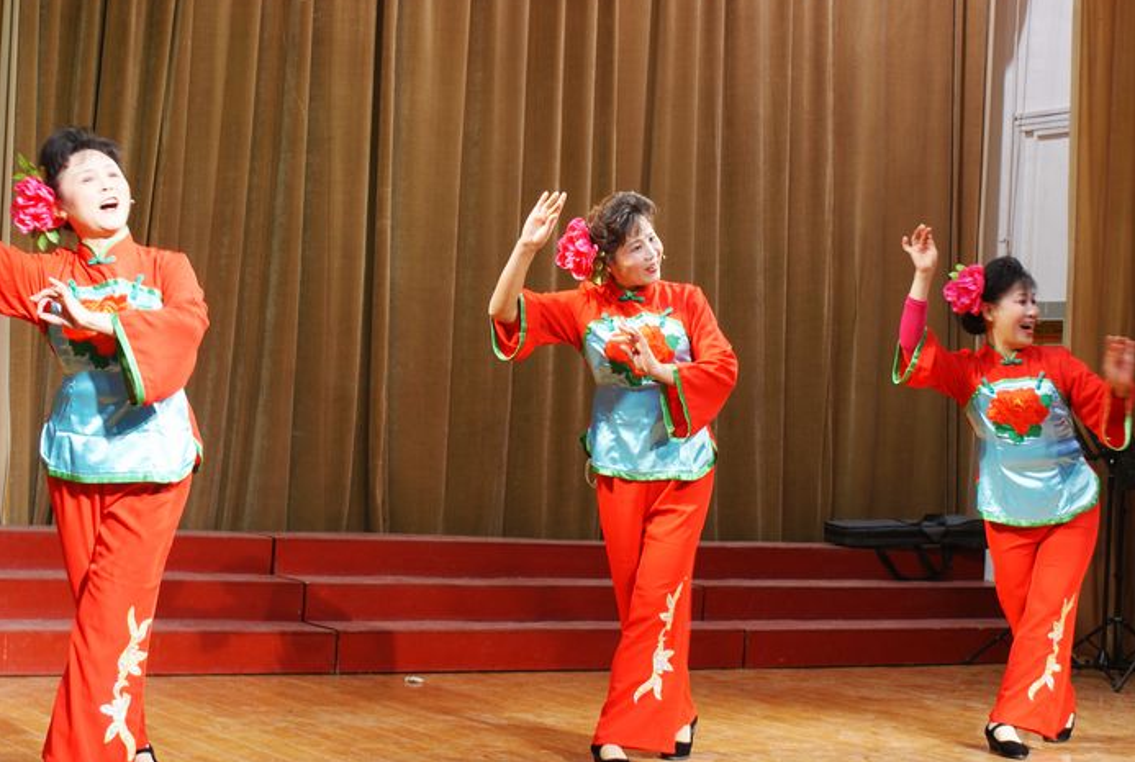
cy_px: 365
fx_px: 1914
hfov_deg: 33.0
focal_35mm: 61
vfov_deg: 22.5
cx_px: 508
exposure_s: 1/10
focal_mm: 35
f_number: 5.6
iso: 100
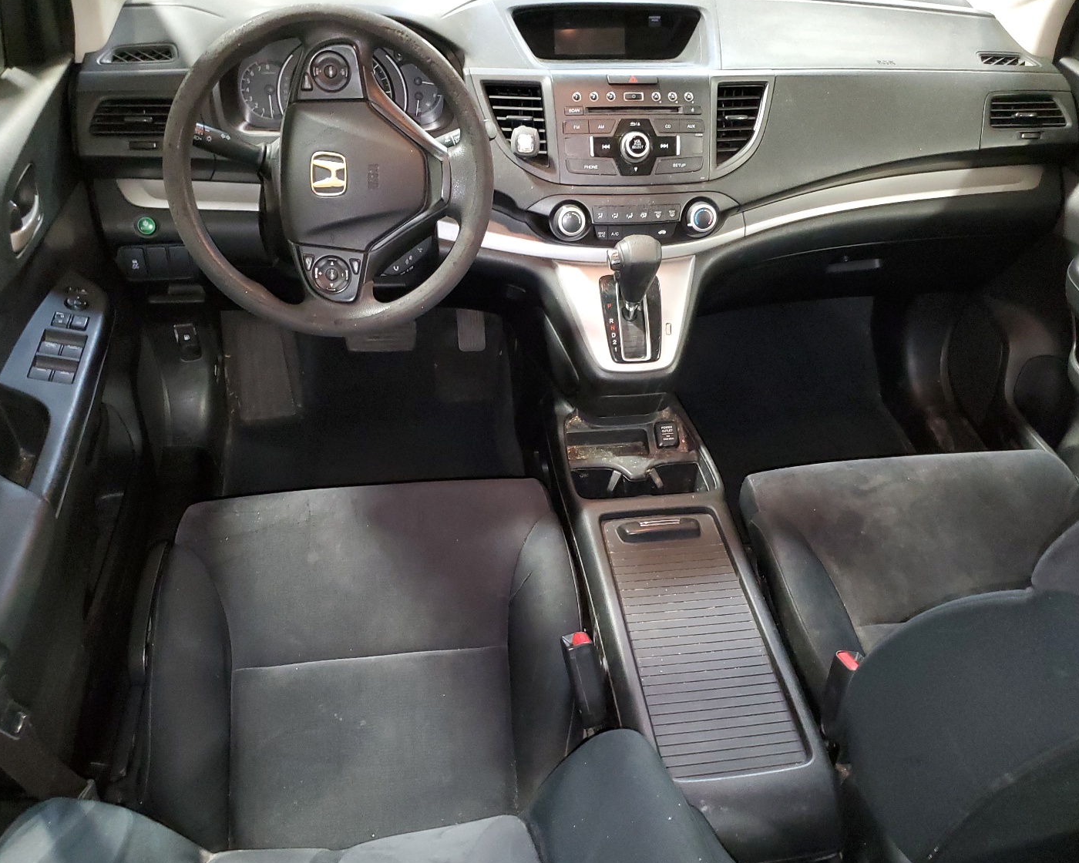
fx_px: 926
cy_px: 447
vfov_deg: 50.0
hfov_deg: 60.4
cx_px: 563
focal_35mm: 29
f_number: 1.5
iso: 382
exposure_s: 1/15
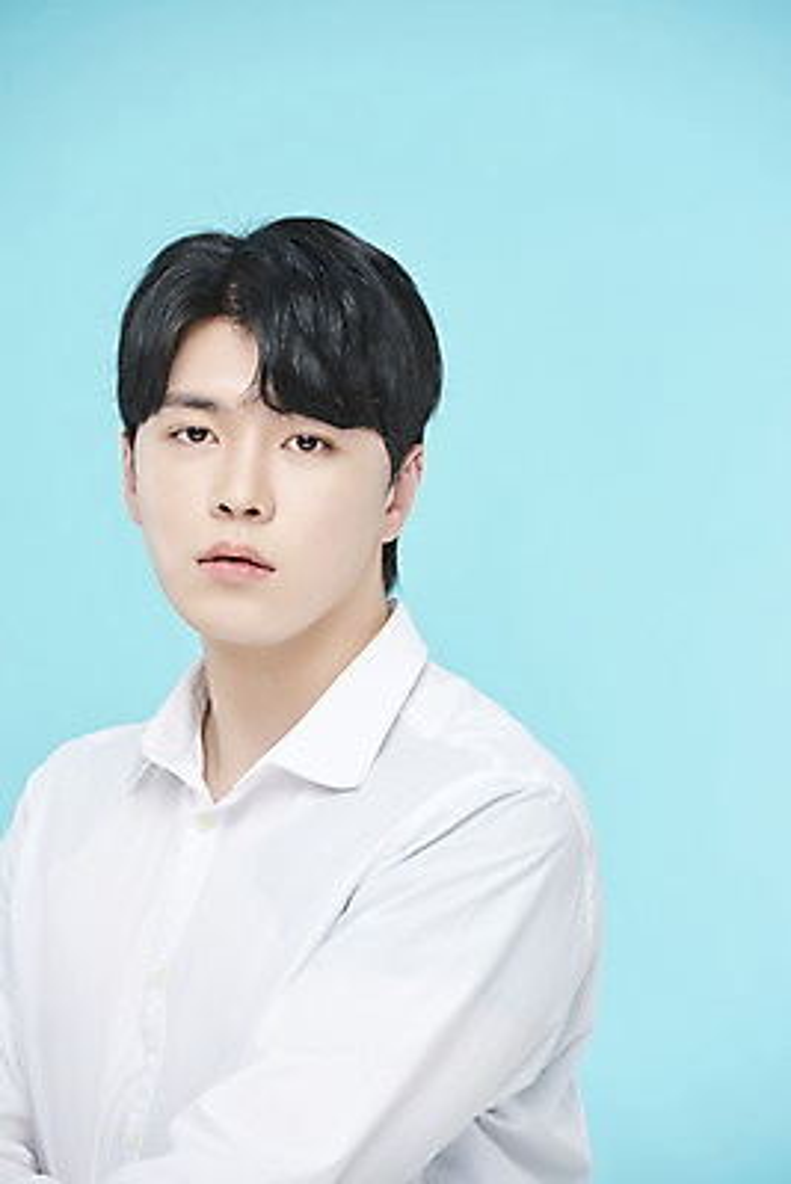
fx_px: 6585
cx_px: 396
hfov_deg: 6.9
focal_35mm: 200
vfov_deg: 10.3
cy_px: 592
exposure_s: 1/125
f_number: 7.1
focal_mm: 200
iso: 64
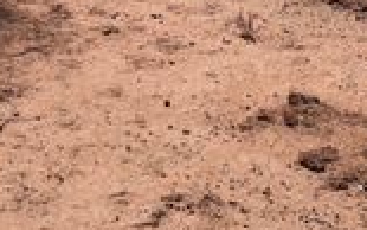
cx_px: 192
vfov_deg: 14.8
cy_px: -113
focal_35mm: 82
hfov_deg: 25.2
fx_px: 820
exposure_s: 1/7353
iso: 80
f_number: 1.78
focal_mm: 6.76
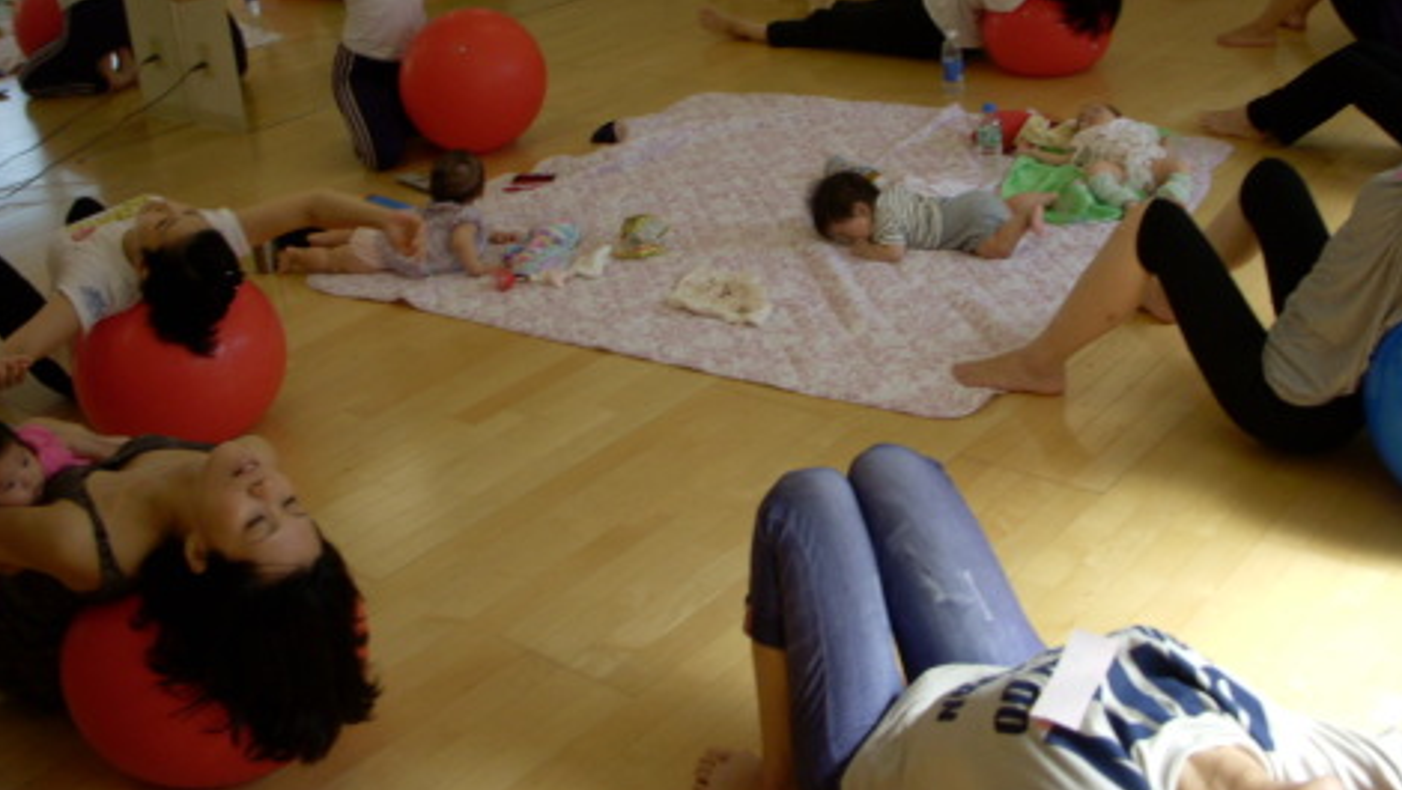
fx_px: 1637
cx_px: 722
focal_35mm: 44
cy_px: 243
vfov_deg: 26.9
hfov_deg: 46.4
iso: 100
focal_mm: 6.3
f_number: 3.3
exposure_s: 1/125
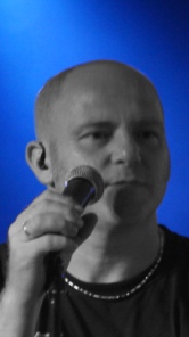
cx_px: 129
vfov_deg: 3.0
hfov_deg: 1.7
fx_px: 6367
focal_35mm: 713
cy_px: 168
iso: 3200
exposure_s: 1/40
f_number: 6.3
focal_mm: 300
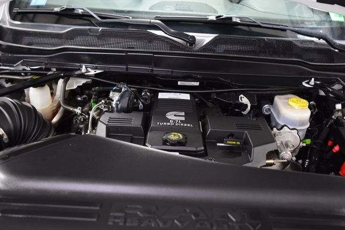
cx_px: 172
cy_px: 115
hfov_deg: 53.1
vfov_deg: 36.9
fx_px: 345
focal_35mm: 36
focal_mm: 24
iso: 1600
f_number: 2.8
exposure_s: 1/40
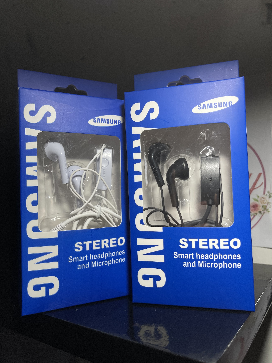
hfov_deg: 53.1
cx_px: 136
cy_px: 182
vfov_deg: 67.3
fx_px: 272
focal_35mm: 26
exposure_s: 1/120
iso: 100
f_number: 1.6
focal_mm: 5.1
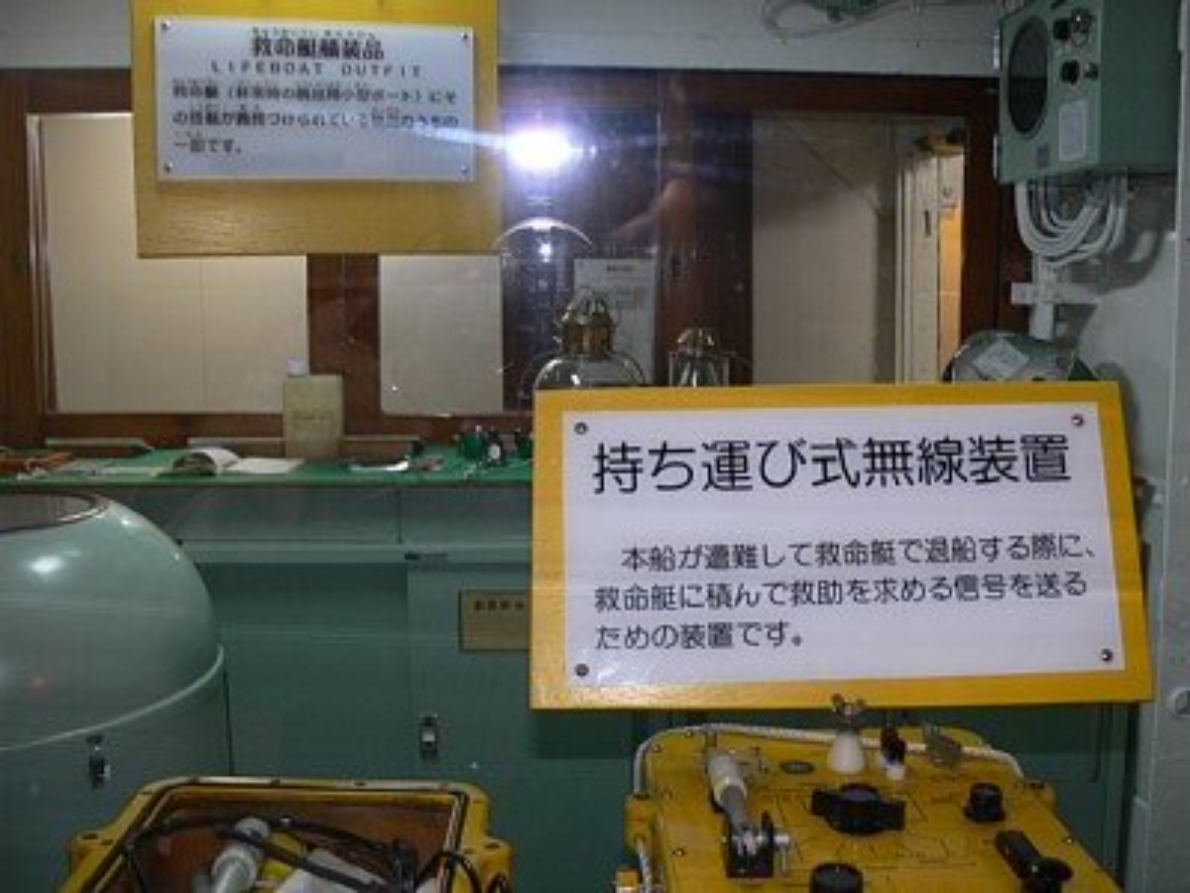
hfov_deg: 52.6
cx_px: 595
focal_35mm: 35
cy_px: 446
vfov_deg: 40.7
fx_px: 1203
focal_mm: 7.4
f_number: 2.8
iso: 100
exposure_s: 1/20
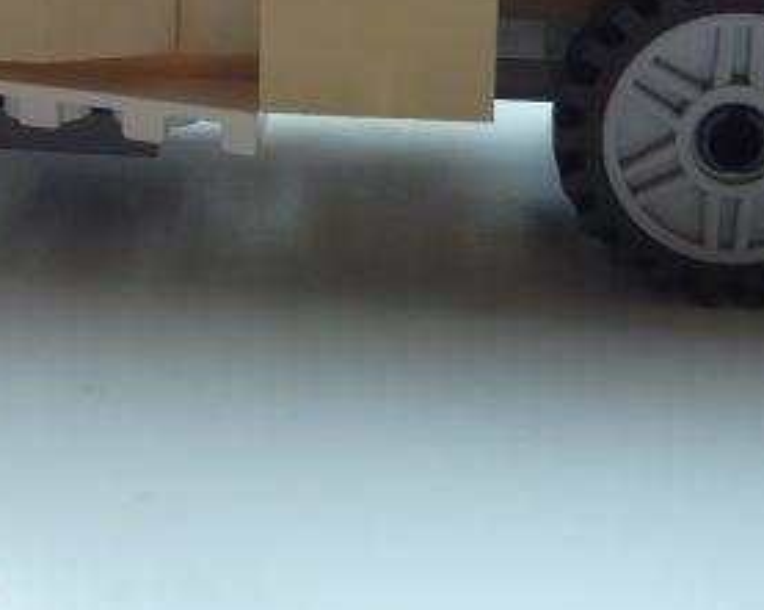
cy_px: -204
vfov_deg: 15.2
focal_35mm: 96
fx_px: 2168
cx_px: 99
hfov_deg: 19.7
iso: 100
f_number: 2.8
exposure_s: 1/60
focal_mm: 5.6
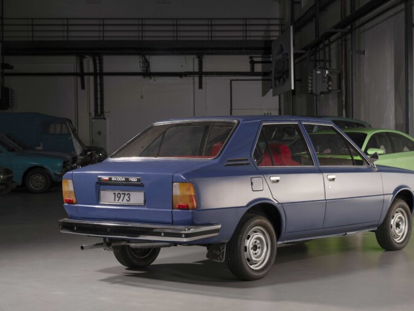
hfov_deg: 26.0
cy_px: 156
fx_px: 897
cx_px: 231
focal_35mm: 75
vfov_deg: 19.7
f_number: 8
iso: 100
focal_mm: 69
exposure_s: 1.3
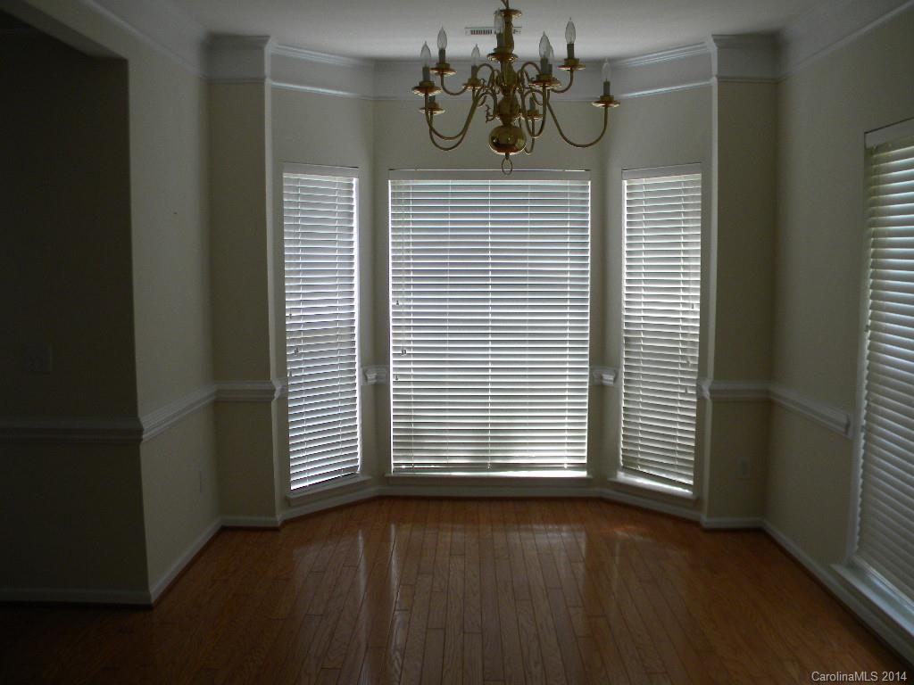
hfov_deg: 63.4
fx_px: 739
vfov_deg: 49.7
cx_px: 457
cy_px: 342
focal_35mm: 28
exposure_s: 1/55.3
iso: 167
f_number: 3.5
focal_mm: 5
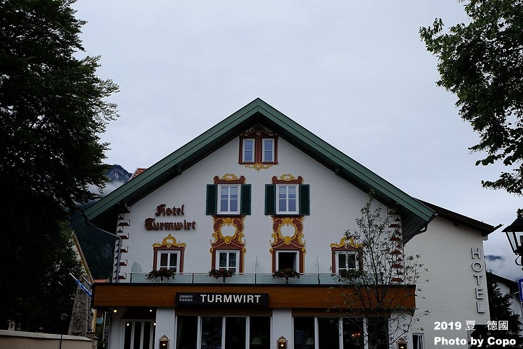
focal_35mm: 40
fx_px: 581
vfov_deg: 33.4
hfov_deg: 48.5
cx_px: 262
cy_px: 174
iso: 400
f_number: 6.4
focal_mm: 26.5
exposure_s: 1/680
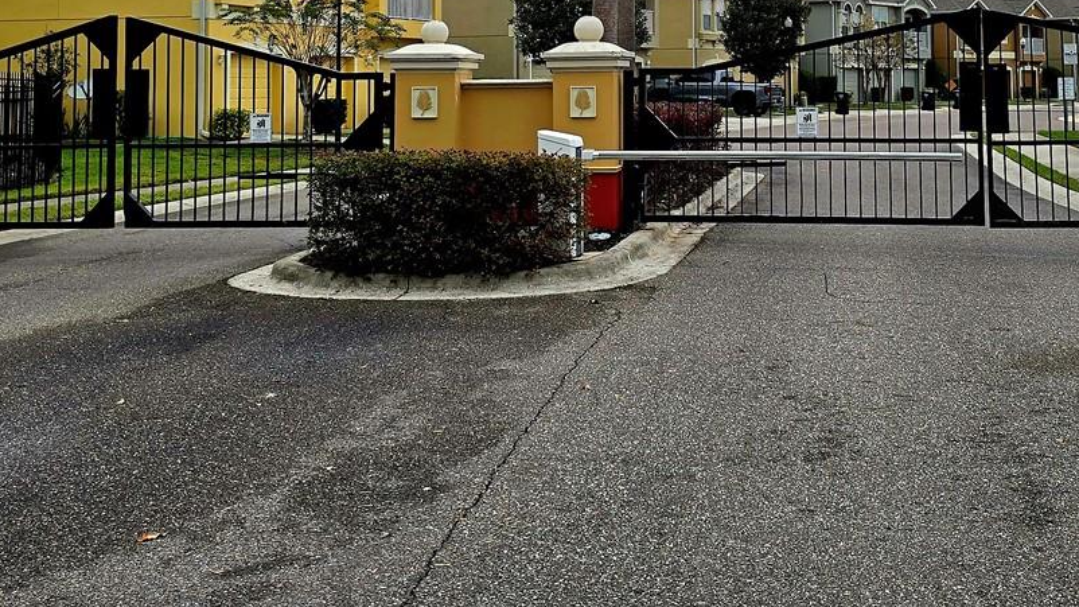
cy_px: -4
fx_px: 1430
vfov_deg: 23.0
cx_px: 681
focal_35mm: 50
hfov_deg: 41.0
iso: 12
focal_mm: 6.3
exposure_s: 1/192
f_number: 1.7
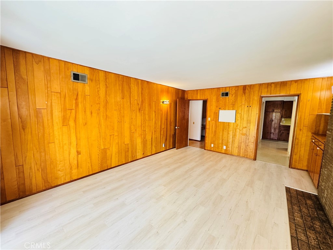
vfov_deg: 85.7
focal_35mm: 14
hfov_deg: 102.1
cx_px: 166
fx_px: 135
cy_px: 125
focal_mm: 2.22
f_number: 2.2
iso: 400
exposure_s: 1/60
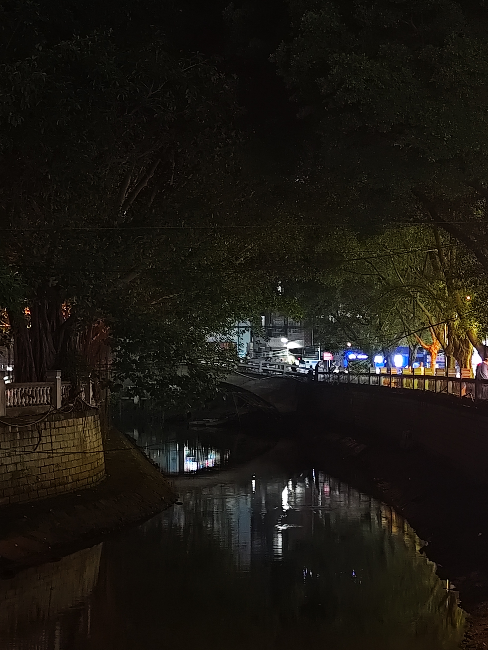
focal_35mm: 71
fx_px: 1334
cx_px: 253
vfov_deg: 27.4
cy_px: 317
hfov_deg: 20.7
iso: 2000
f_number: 1.65
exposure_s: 1/14.3
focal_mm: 6.14
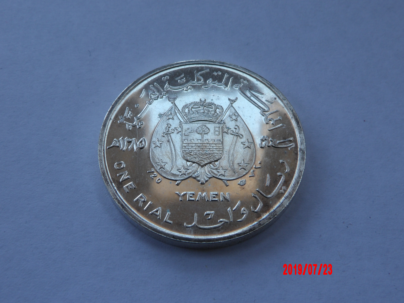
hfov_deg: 44.8
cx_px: 202
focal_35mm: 42
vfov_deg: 34.3
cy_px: 152
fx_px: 490
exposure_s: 1/34
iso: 100
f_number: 4.9
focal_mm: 7.6
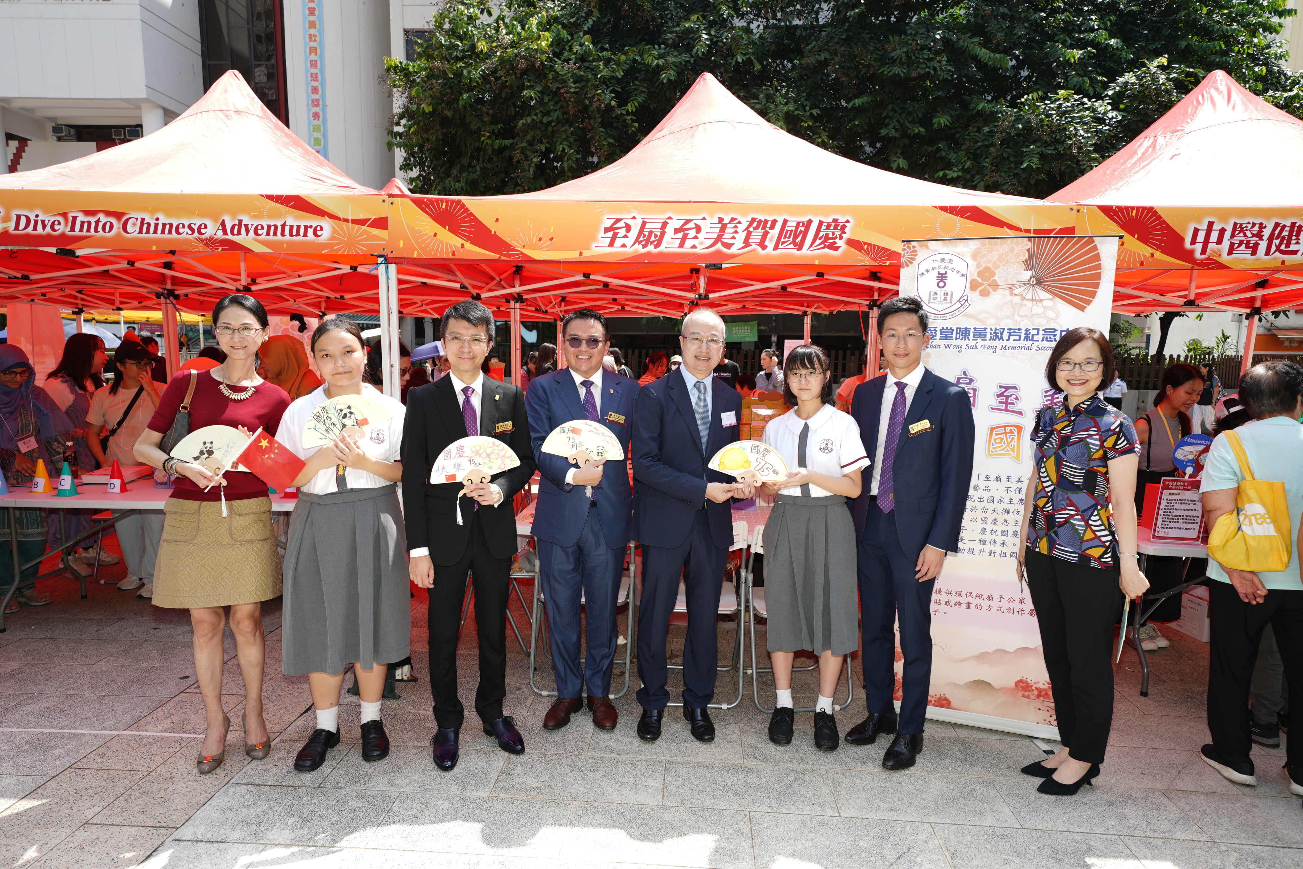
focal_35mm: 21
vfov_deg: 59.5
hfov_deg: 81.2
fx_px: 760
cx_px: 652
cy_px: 434
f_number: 5
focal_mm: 21
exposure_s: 1/200
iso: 80
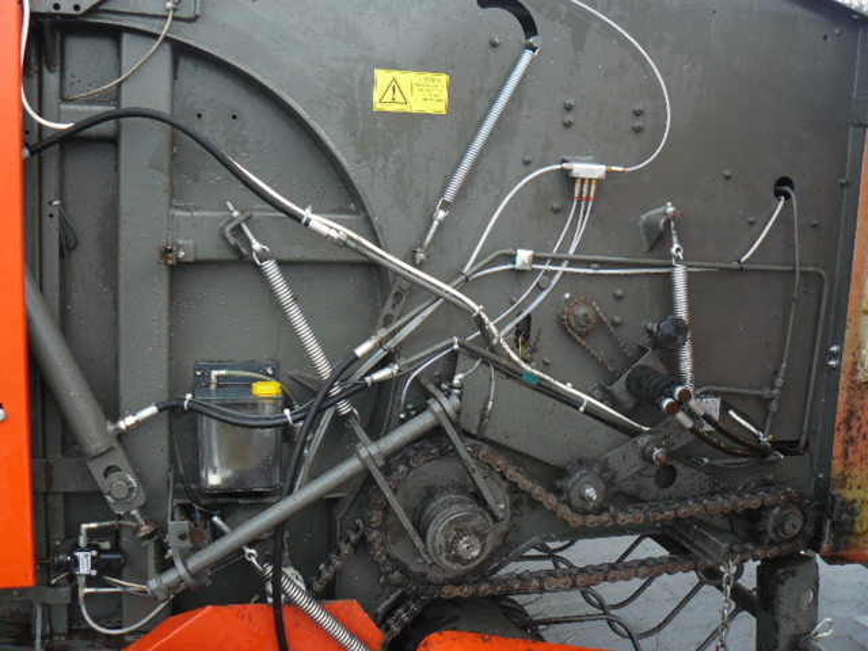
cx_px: 434
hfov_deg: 51.4
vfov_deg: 39.7
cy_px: 326
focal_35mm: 36
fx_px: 903
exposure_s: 1/80
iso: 100
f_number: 2.8
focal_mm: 6
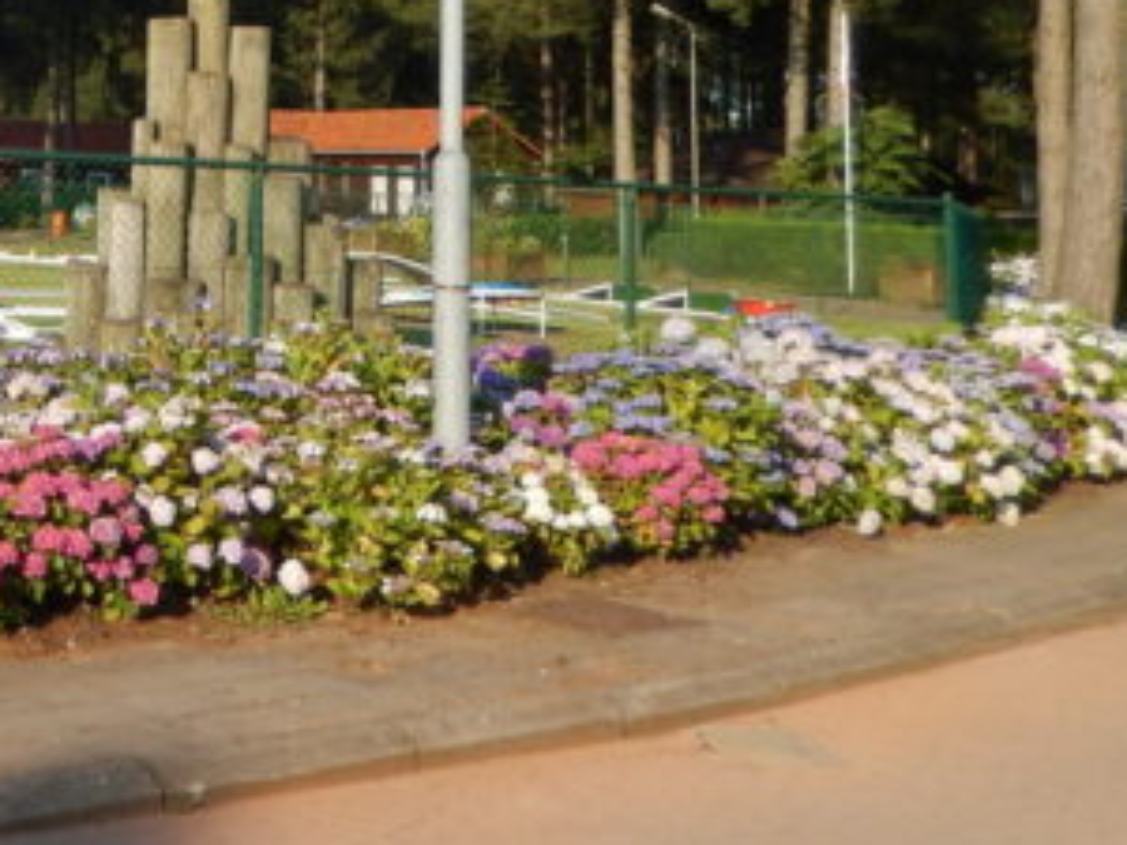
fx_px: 2084
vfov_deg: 21.6
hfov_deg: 28.2
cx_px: -30
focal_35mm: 64
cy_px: -113
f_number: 3.4
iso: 125
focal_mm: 4.5
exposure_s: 1/1000
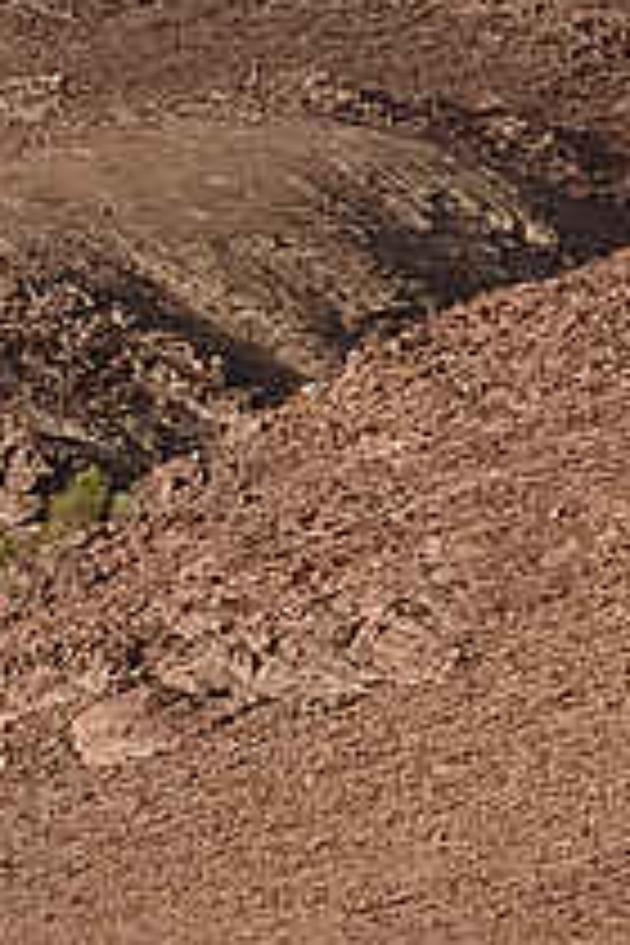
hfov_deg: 6.6
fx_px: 5276
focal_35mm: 201
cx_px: 1278
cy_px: 448
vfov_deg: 10.2
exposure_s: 1/1600
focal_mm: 8.38
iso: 100
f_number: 2.8
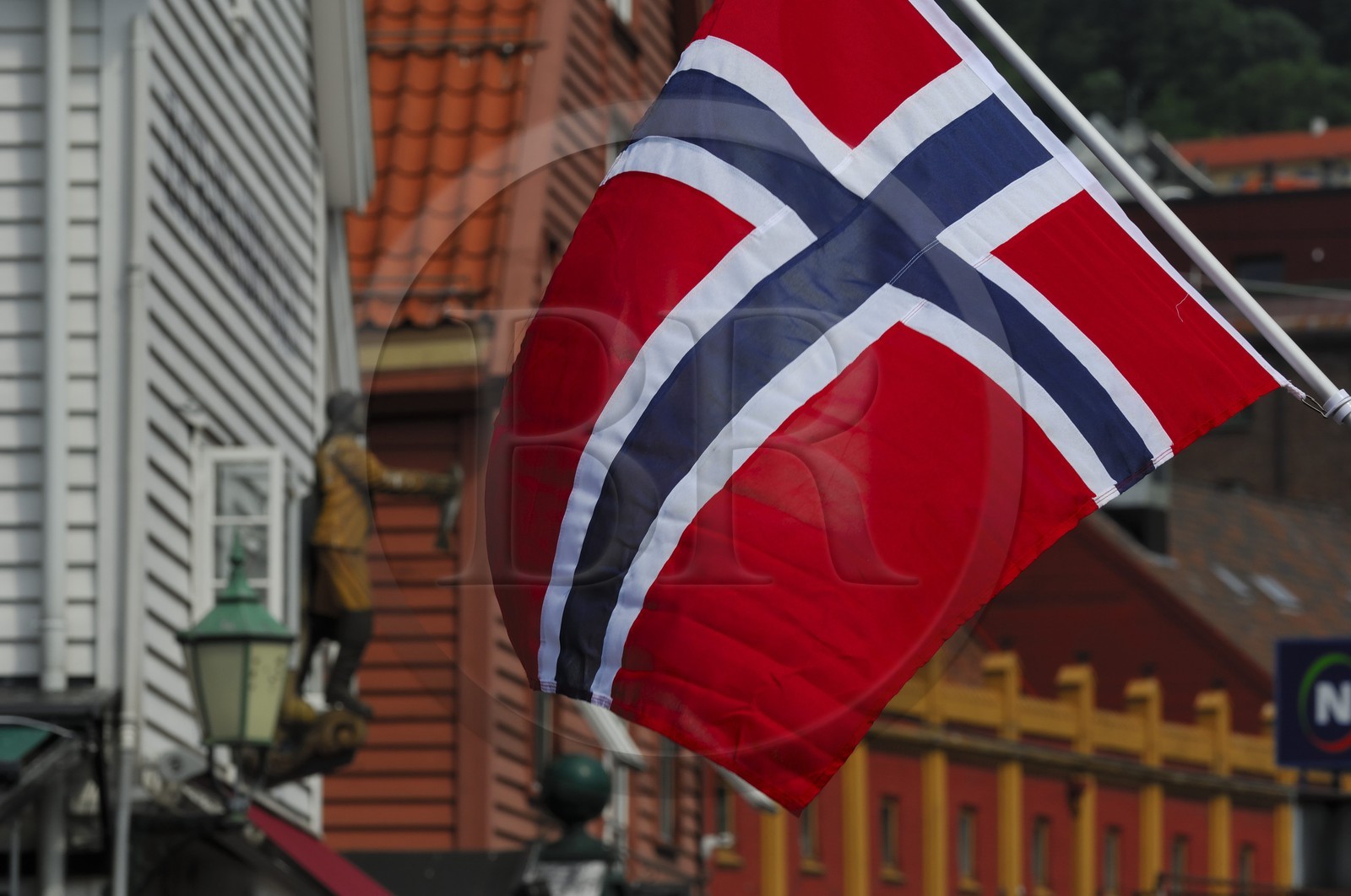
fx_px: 7026
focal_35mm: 188
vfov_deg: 7.3
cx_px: 676
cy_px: 448
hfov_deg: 11.0
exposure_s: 1/320
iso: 100
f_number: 9.5
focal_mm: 125
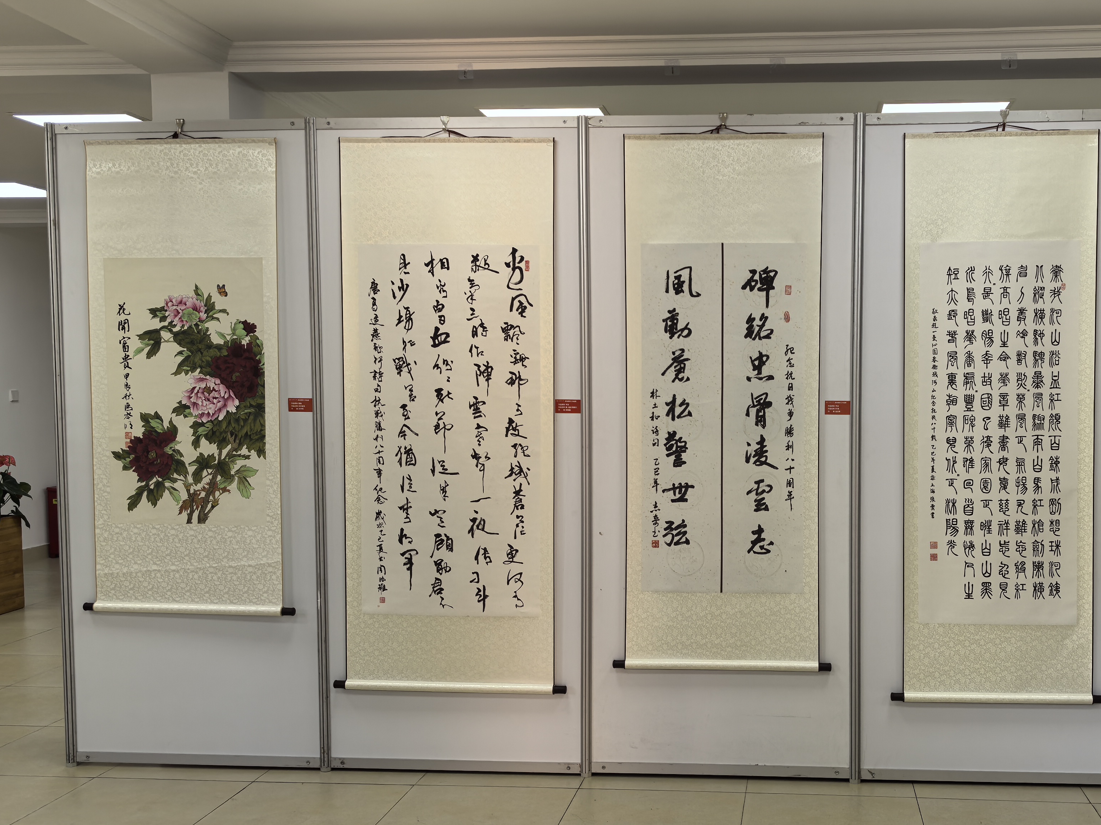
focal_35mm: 36
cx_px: 721
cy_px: 449
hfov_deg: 50.6
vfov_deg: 39.6
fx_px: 1145
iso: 50
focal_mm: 6.98
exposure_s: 1/100
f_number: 2
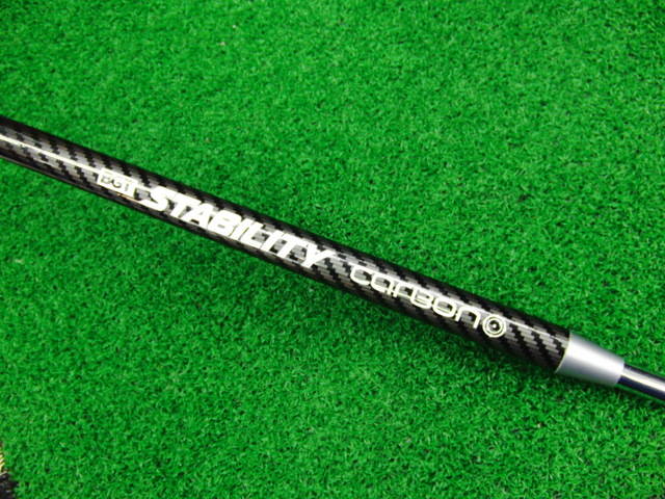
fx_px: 711
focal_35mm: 37
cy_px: 250
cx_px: 332
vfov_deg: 38.7
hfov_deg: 50.1
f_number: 3.6
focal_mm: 6.42
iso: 400
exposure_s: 1/30
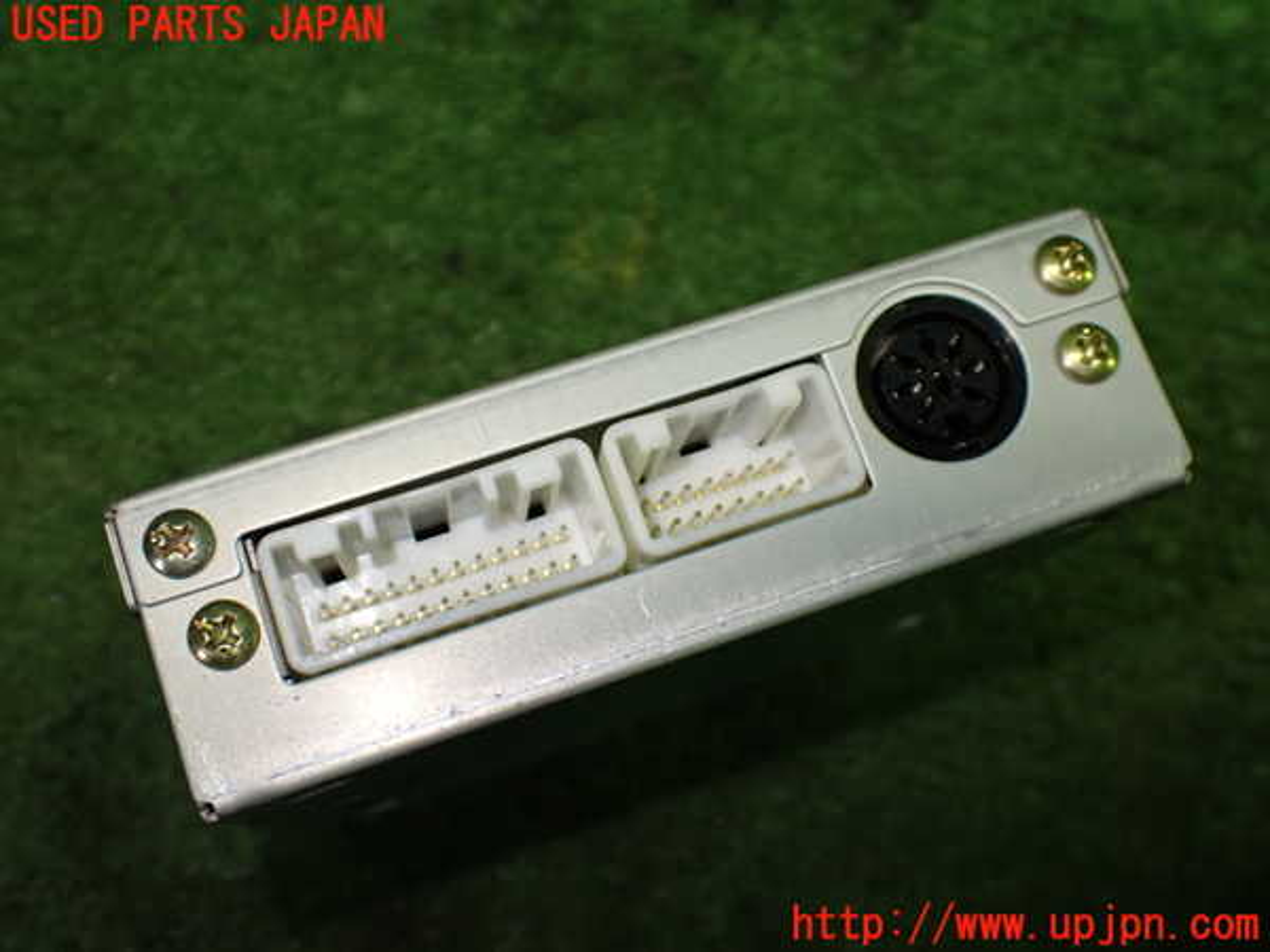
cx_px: 635
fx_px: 1394
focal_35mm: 38
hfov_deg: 49.0
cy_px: 476
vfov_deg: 37.7
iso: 320
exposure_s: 1/160
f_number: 2.7
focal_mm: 6.83
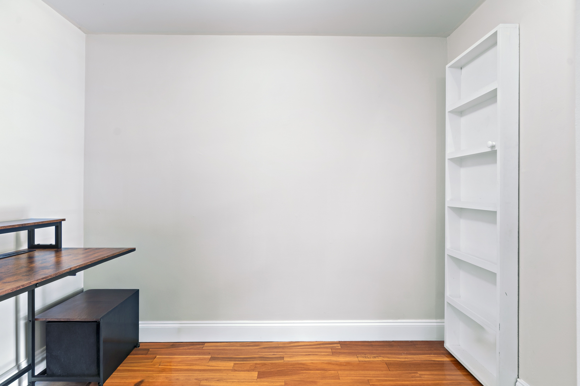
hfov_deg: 95.0
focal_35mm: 16
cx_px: 290
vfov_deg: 72.1
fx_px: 266
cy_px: 193
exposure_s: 4
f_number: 11
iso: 100
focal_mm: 11
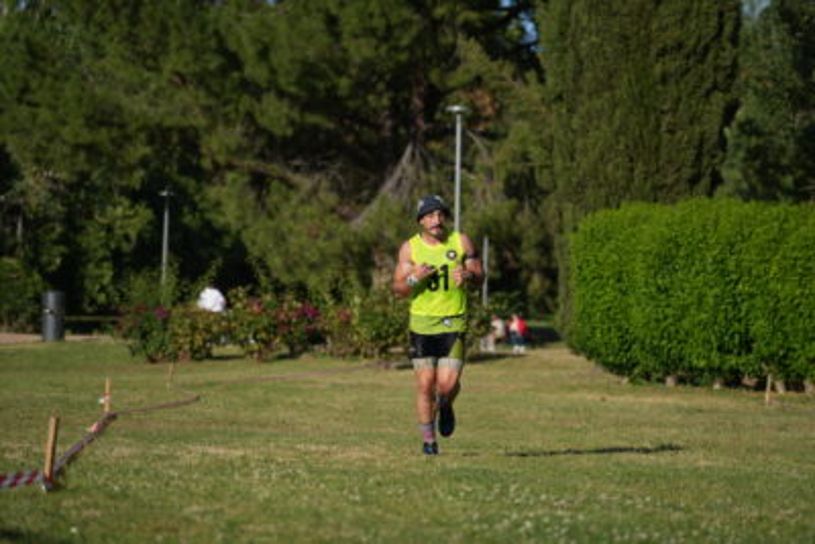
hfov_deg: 12.2
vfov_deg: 8.1
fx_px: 3827
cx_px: 408
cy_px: 272
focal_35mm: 169
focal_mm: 169
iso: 100
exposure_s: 1/1250
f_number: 4
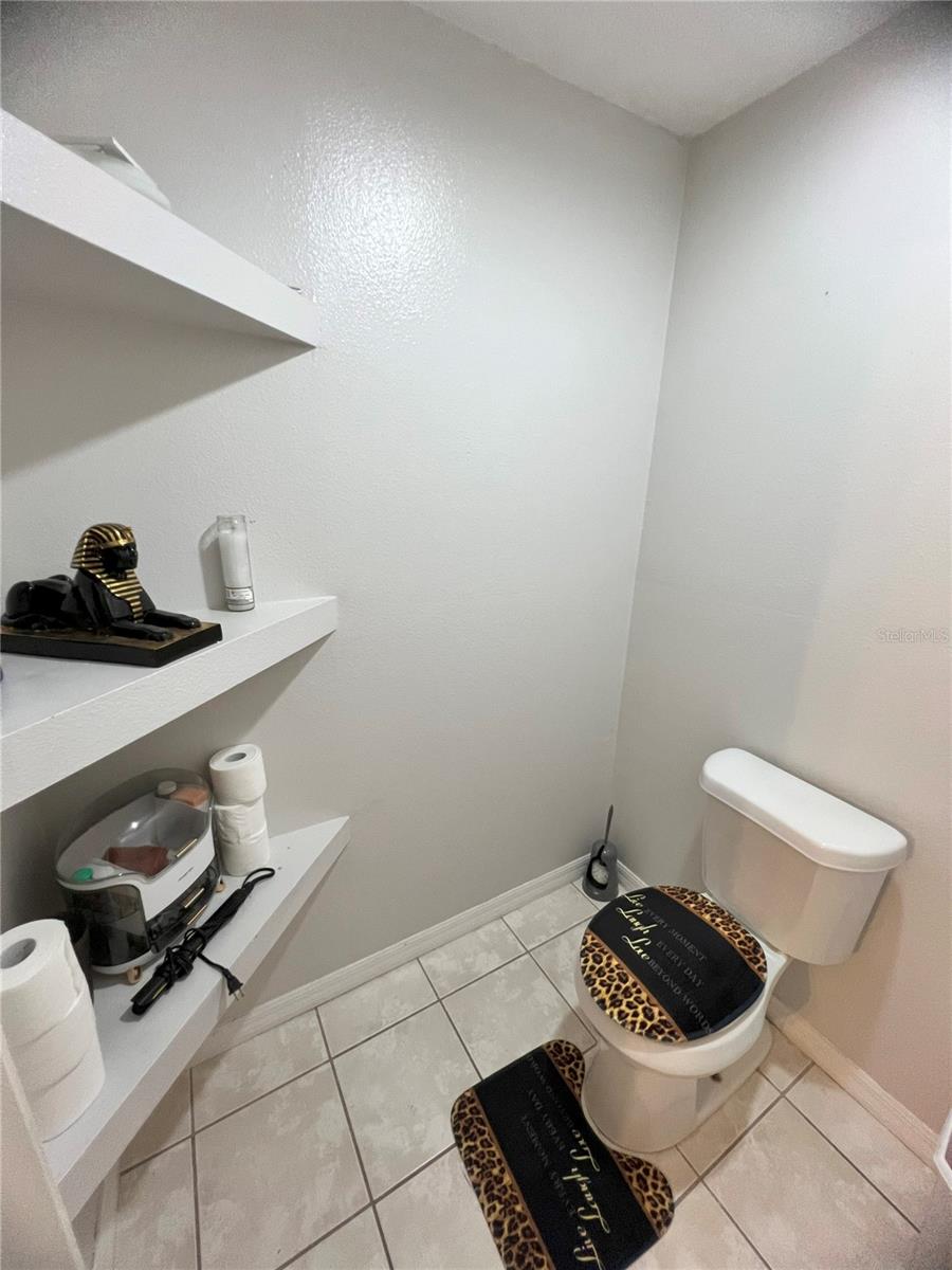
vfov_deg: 106.2
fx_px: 477
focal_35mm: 13
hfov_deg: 89.9
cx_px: 476
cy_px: 635
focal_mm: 1.57
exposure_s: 1/60
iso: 200
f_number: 1.8
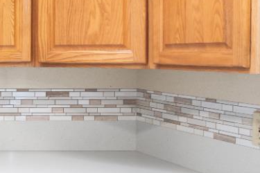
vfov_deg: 20.0
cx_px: -162
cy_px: 72
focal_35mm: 68
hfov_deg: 22.4
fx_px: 491
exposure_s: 1/2
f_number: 5.6
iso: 160
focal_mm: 11.5
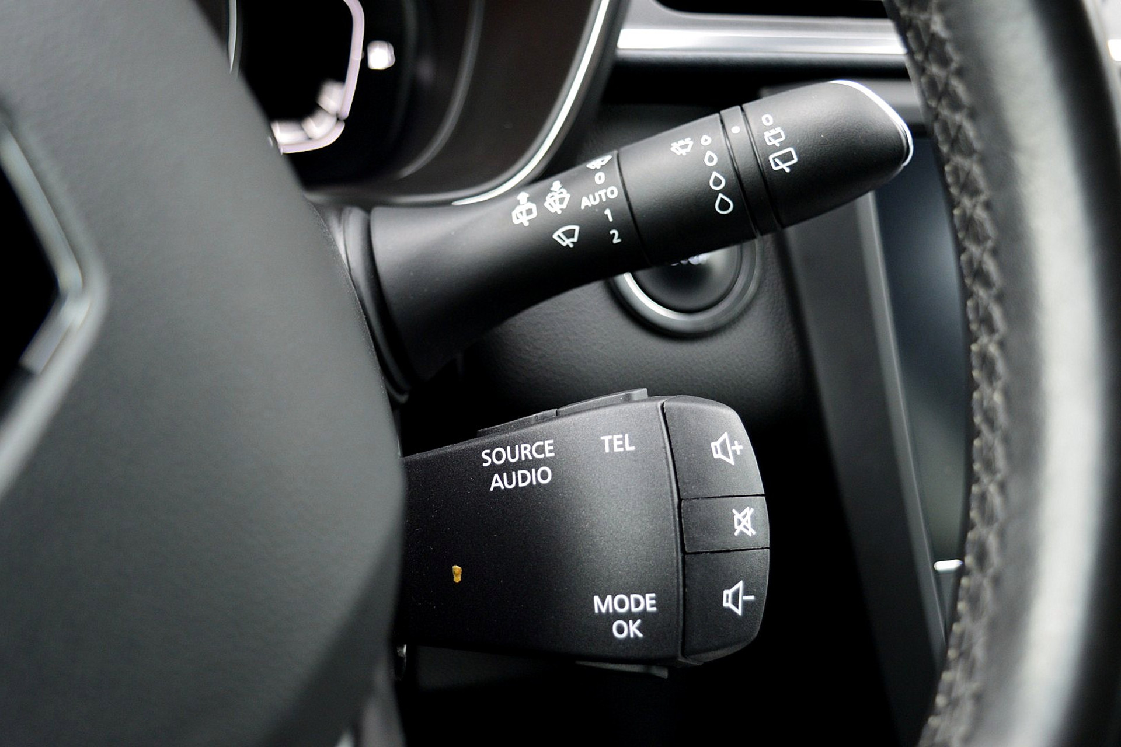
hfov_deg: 41.1
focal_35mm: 48
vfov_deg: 28.1
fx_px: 1495
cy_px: 374
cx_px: 560
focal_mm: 32
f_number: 4.5
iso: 800
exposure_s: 1/50
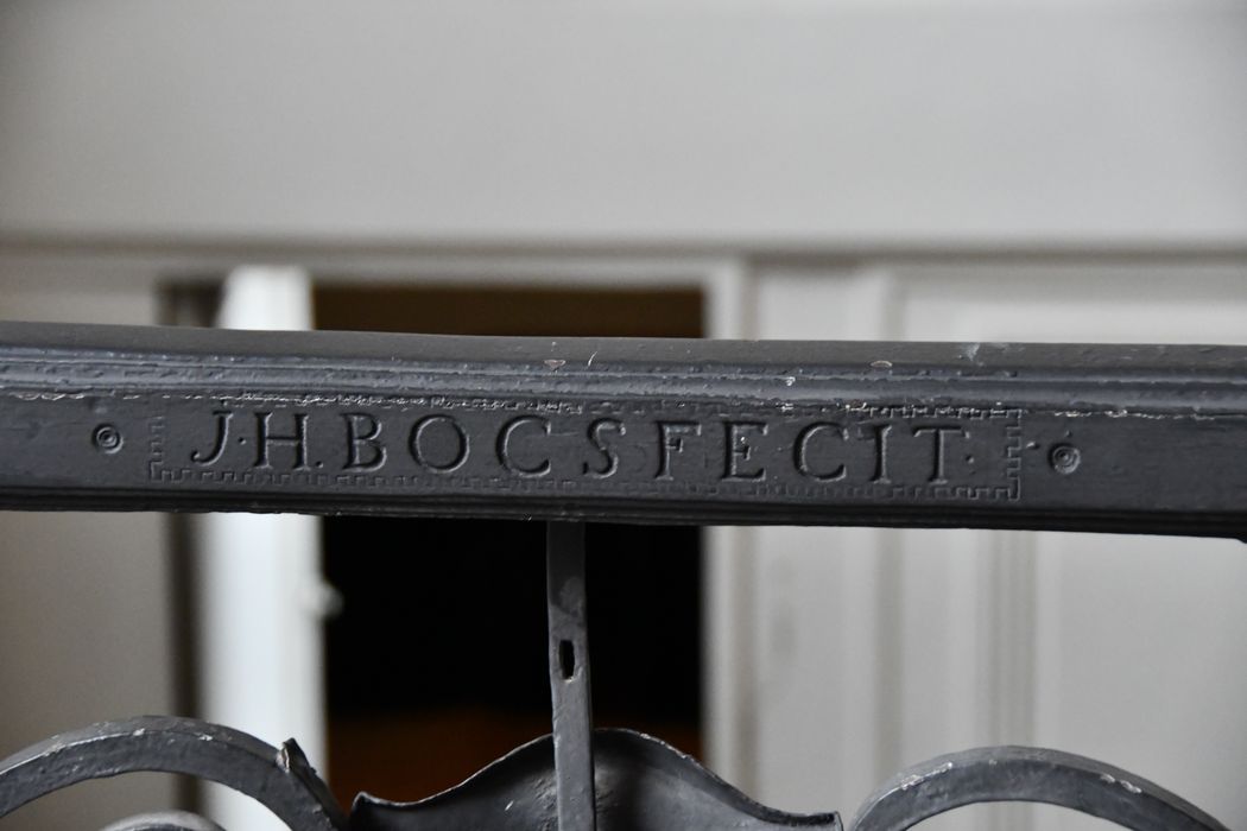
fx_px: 4260
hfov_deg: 16.7
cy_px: 416
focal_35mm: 123
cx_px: 624
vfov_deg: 11.1
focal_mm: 82
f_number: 5
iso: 4000
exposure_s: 1/125
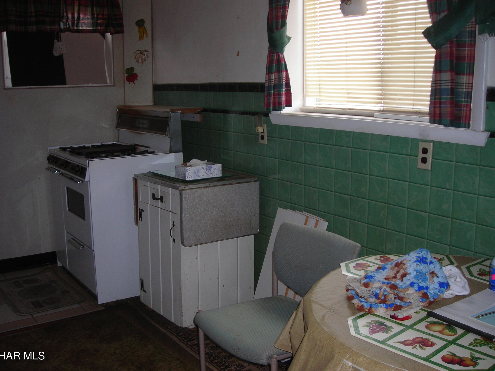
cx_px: 244
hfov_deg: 47.9
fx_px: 558
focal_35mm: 39
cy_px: 183
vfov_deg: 36.8
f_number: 3.2
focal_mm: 6.3
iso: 67
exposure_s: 1/60.1
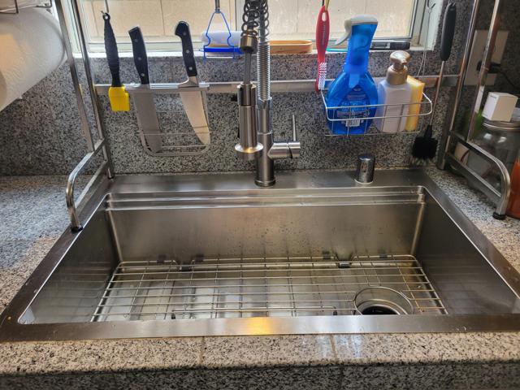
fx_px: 391
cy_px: 195
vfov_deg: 53.1
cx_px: 260
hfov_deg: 67.3
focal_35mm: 26
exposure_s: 1/120
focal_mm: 5.4
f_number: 1.8
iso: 125
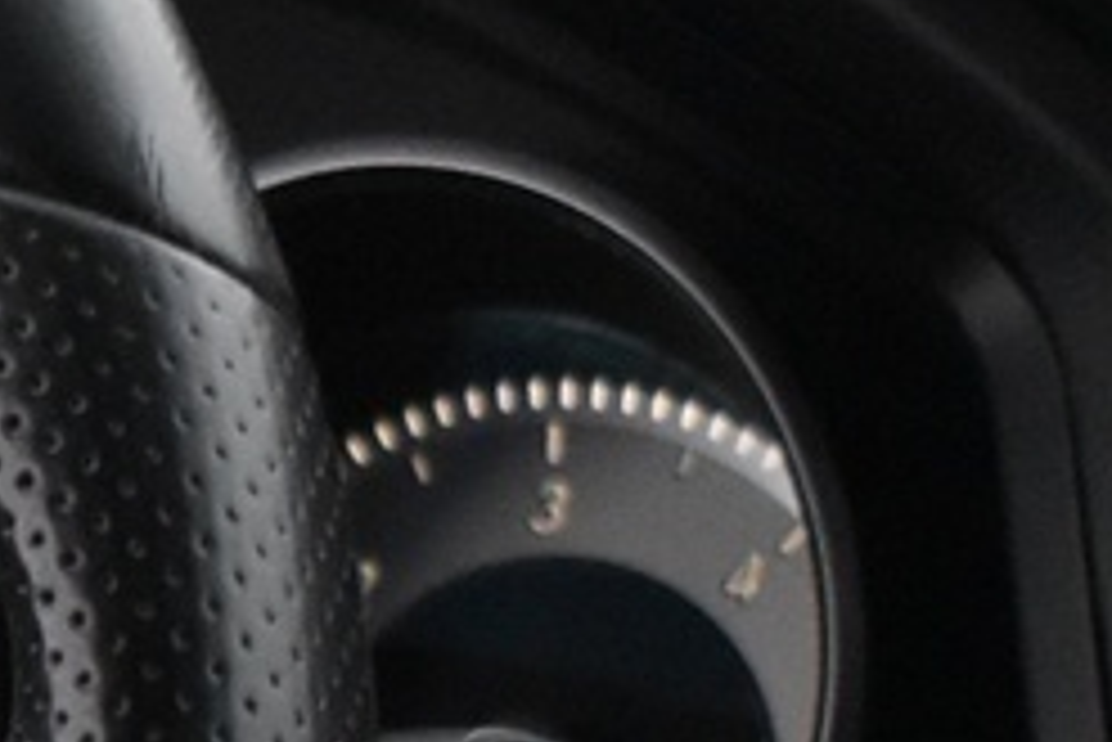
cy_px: 1232
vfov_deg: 4.3
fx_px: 9704
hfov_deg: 6.2
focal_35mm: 314
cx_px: -1691
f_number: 4.5
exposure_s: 1/50
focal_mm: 32
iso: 3200
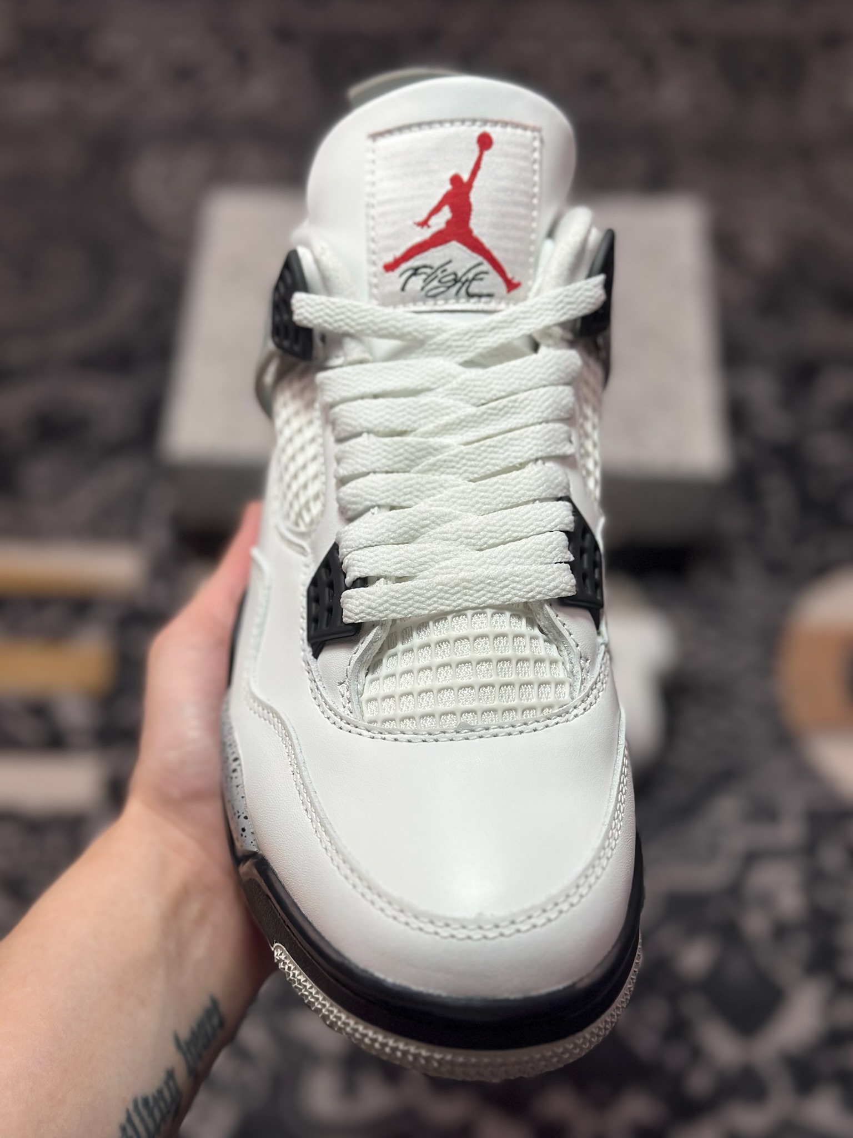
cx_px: 426
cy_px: 569
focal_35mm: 48
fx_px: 1577
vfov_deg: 39.7
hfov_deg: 30.3
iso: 80
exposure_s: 1/1227
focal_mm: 6.86
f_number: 1.78
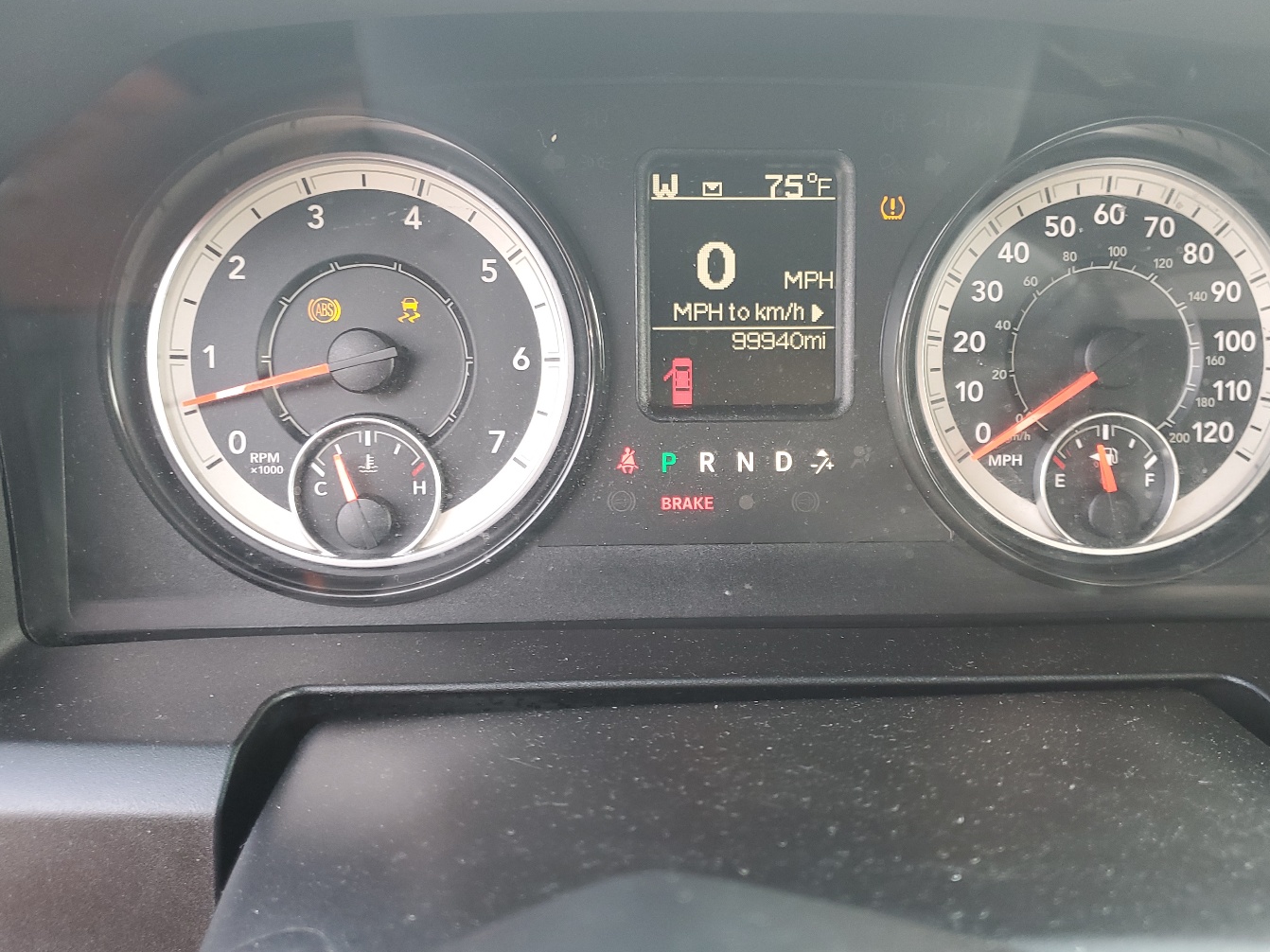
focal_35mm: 31
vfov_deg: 45.4
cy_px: 428
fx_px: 1137
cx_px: 666
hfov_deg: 58.3
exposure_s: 1/60.2
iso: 60
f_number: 1.5
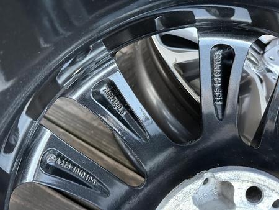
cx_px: 140
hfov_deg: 71.6
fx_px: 194
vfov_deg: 56.9
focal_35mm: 24
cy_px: 105
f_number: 1.78
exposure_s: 1/60
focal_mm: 6.86
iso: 800
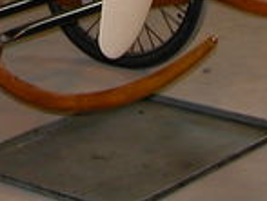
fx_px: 1469
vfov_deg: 7.4
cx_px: -102
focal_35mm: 190
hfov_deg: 10.1
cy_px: -282
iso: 100
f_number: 2.8
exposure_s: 1/59.5
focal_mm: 8.9
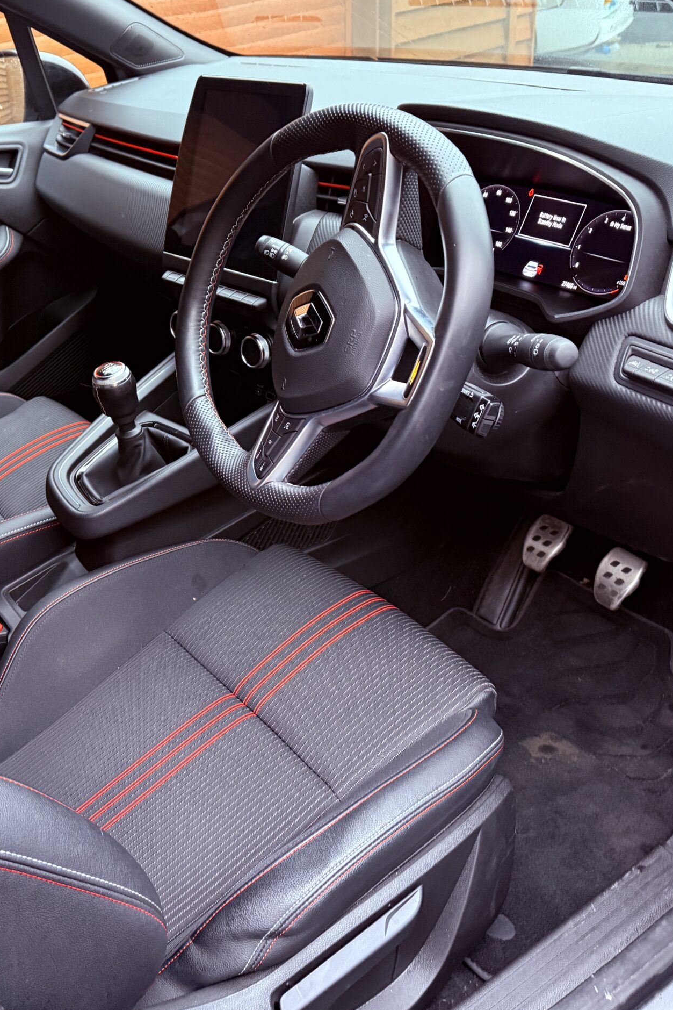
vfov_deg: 55.8
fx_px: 953
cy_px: 502
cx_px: 208
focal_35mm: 34
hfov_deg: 38.3
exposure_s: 1/60
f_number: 1.78
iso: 500
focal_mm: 6.76
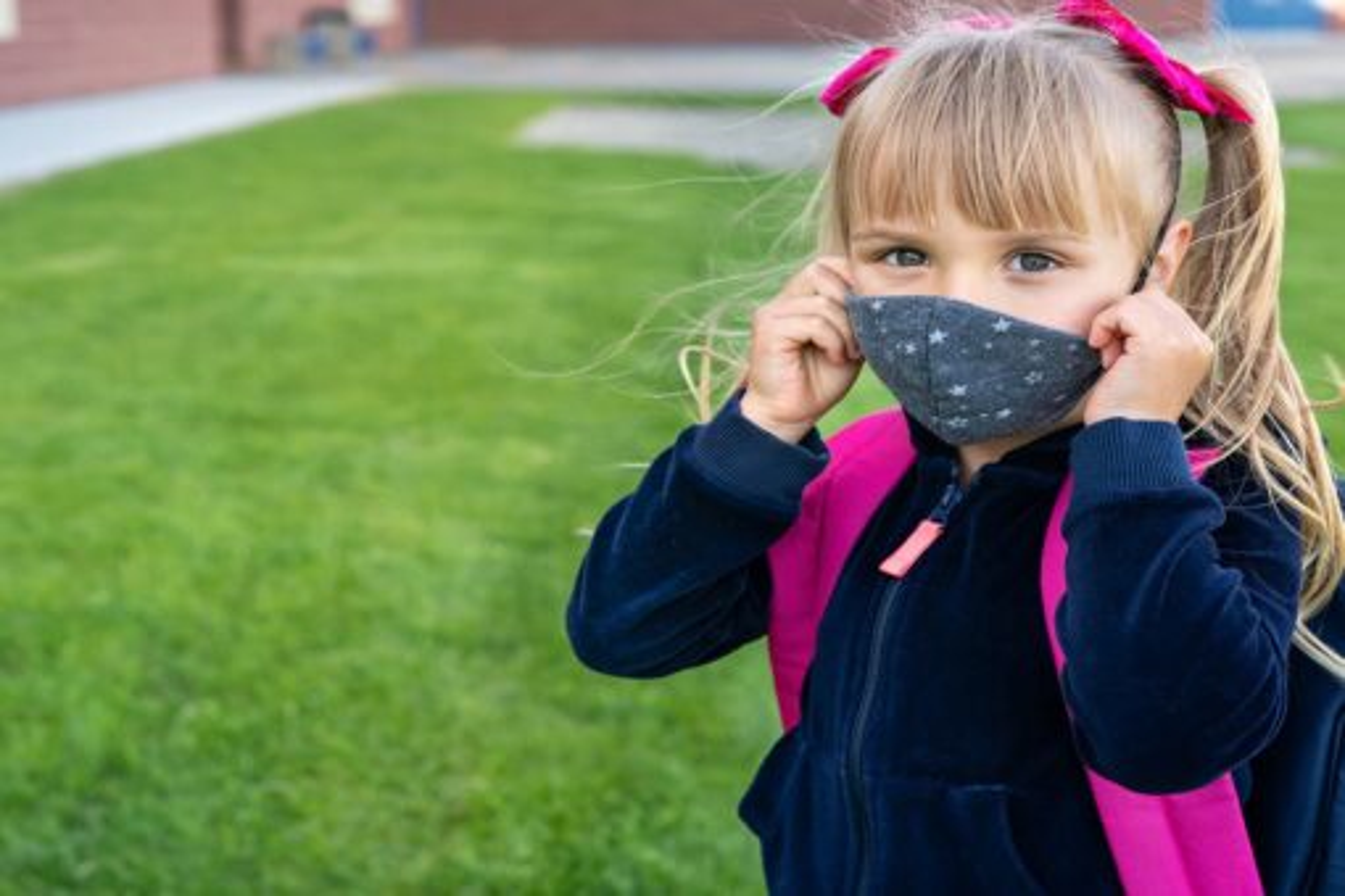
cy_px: 448
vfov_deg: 27.0
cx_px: 672
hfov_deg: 39.6
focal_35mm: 50
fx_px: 1868
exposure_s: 1/250
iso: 320
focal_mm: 50
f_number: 4
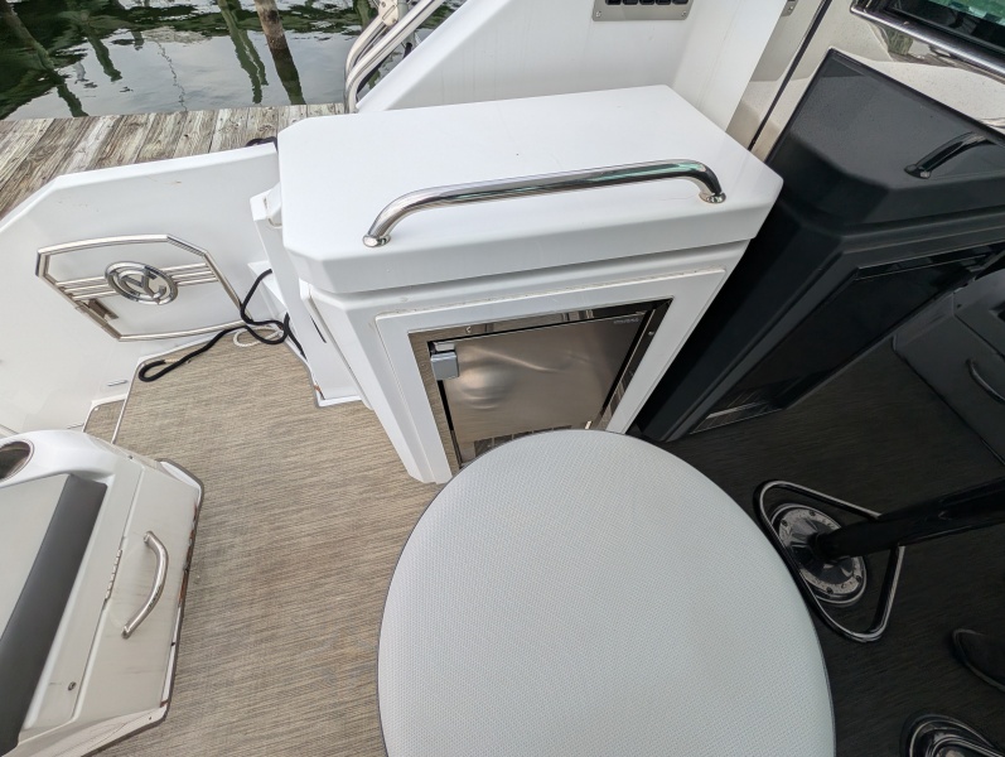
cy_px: 378
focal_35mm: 12
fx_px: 349
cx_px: 502
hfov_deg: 110.5
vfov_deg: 94.6
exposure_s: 1/2342
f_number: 1.7
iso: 56
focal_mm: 2.02
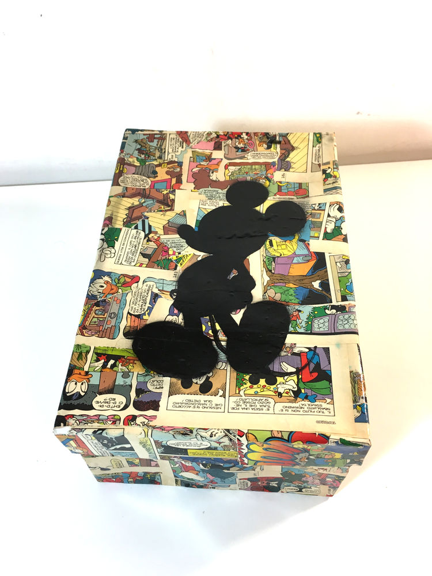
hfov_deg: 48.2
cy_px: 288
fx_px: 483
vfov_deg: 61.7
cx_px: 216
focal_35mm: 29
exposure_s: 1/33
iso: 40
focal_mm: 4.15
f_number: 2.2
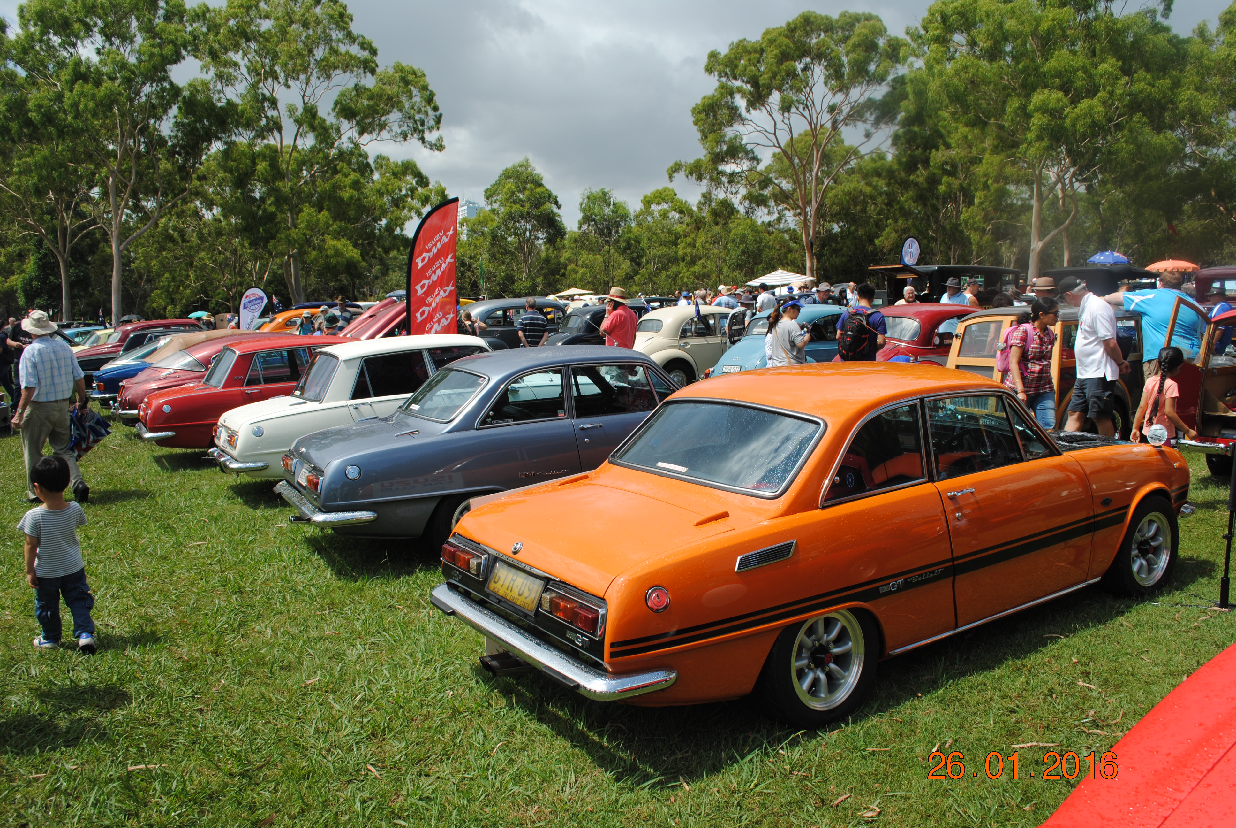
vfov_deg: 48.0
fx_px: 928
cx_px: 618
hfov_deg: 67.3
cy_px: 414
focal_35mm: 27
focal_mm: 18
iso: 100
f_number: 8
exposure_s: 1/250
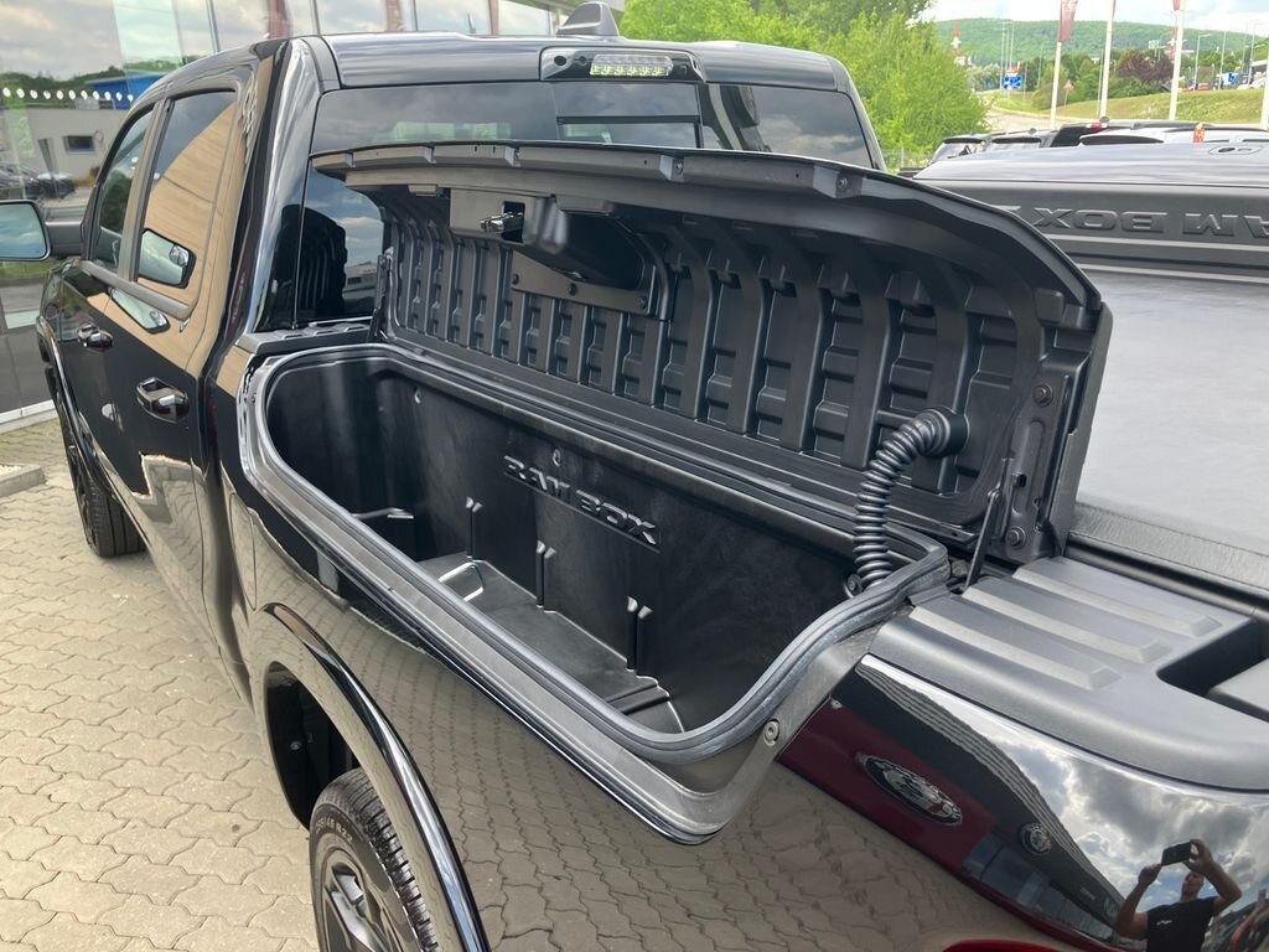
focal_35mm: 28
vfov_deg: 49.7
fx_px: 1026
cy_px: 476
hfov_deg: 63.4
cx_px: 634
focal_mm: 3.99
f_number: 1.8
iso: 25
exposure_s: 1/134
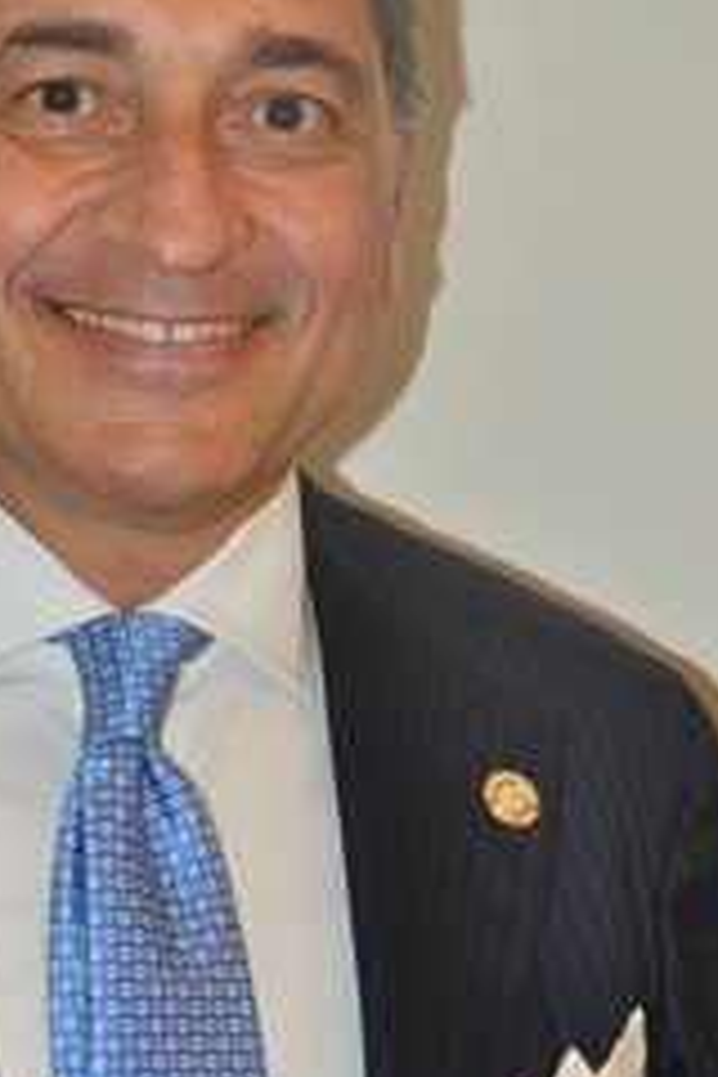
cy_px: 433
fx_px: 4876
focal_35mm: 163
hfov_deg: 8.4
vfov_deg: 12.6
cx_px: 162
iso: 800
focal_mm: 62
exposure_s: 1/60
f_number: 5
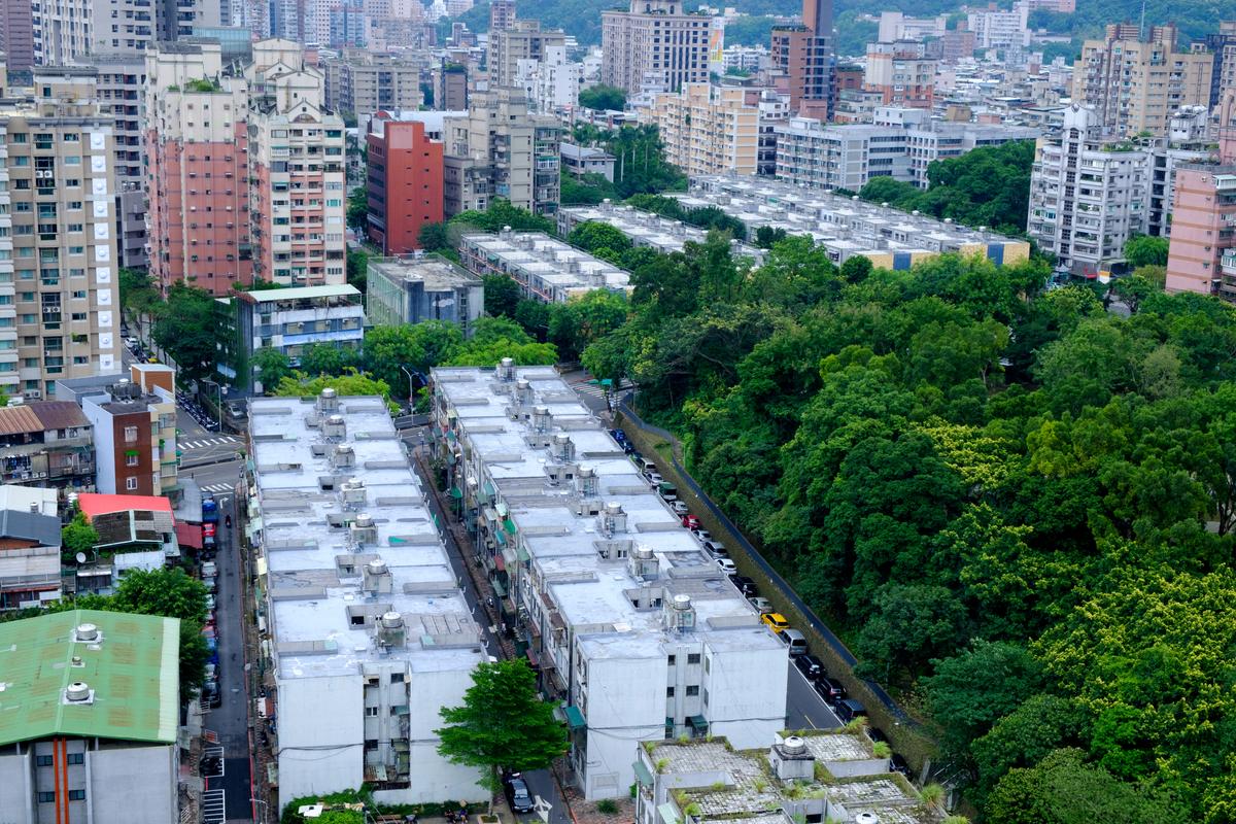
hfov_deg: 38.9
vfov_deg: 26.5
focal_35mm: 51
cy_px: 412
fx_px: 1751
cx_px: 618
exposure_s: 1/320
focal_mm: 34.3
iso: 250
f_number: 9
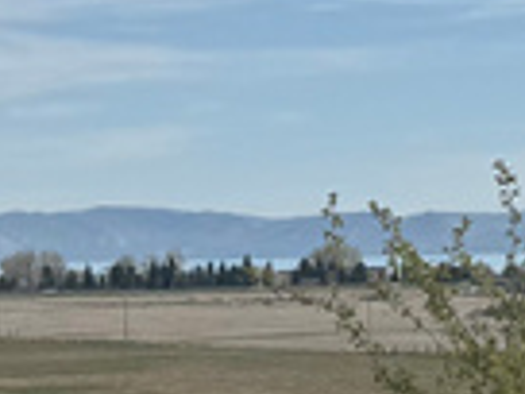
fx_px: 2745
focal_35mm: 181
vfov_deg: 8.2
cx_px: 274
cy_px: 313
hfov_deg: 10.9
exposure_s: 1/7353
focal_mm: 6.76
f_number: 1.78
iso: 80
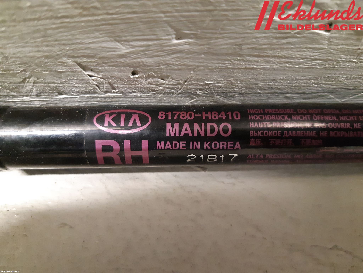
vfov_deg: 53.1
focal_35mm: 26
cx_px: 182
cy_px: 136
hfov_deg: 67.3
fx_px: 273
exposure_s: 1/25
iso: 500
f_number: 1.7
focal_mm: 3.93
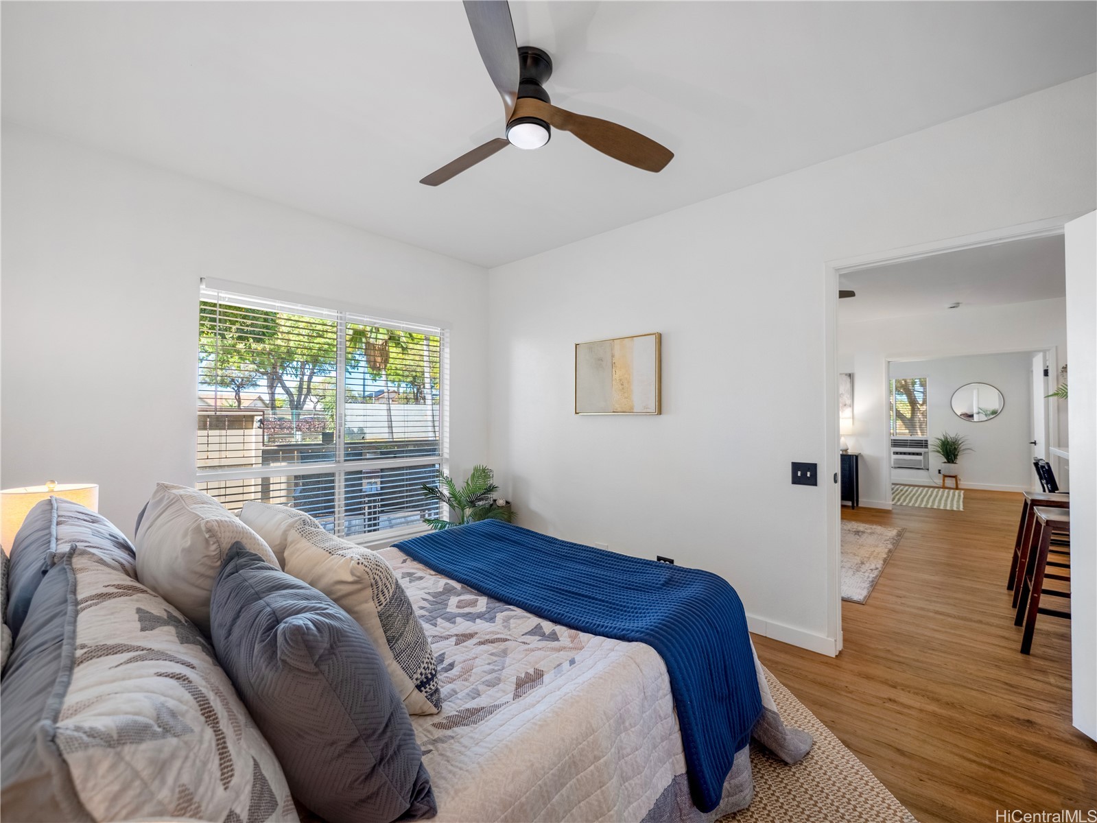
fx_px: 444
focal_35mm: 14
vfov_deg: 85.7
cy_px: 412
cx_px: 548
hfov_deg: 102.1
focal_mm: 7
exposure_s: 1/400
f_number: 4
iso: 320
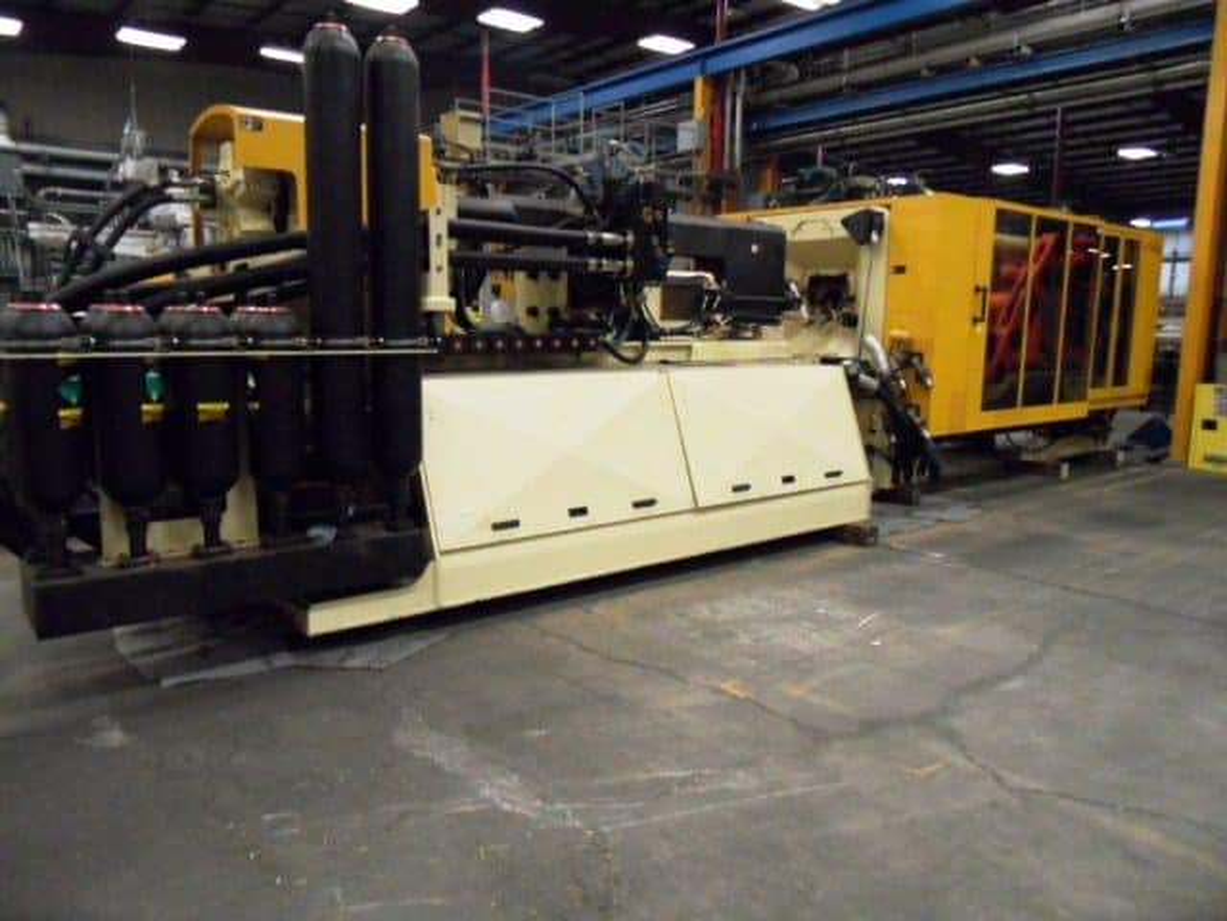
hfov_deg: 71.6
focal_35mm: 24
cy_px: 460
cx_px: 614
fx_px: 851
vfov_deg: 56.8
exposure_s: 1/45
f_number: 3.2
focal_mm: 3.9
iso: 640
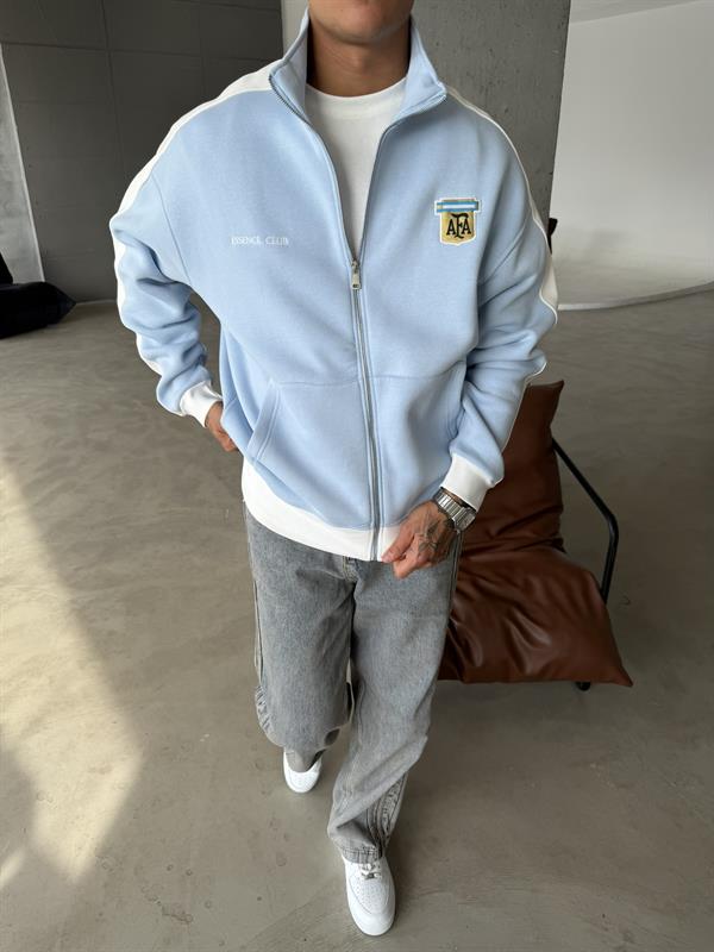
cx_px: 357
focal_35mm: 24
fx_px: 660
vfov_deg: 71.6
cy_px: 476
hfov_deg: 56.8
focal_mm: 6.76
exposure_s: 1/405
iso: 80
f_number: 1.78
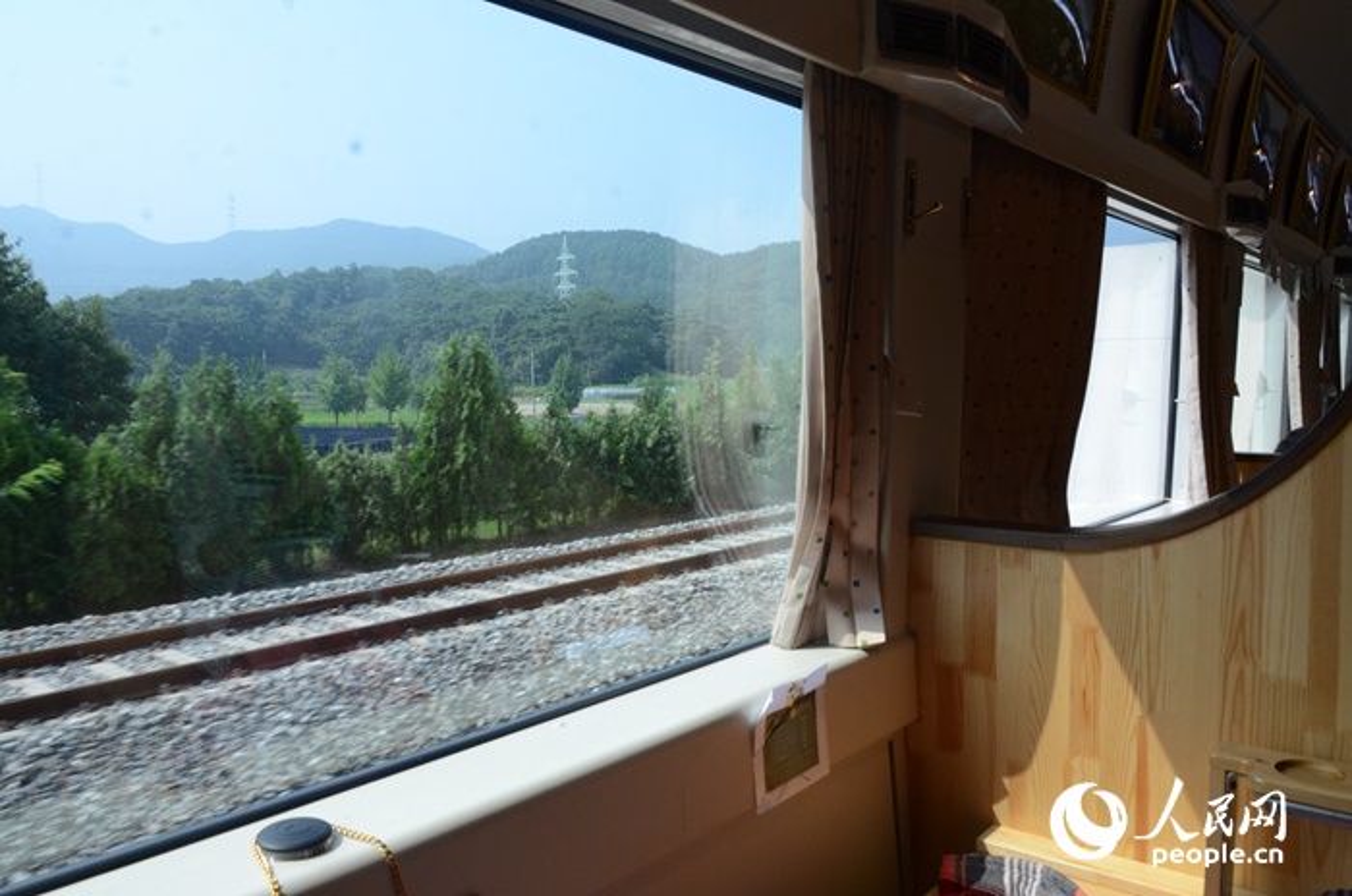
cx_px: 676
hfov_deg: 67.5
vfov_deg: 47.8
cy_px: 448
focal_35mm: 27
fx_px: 1012
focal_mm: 18
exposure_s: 1/500
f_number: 11
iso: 1250
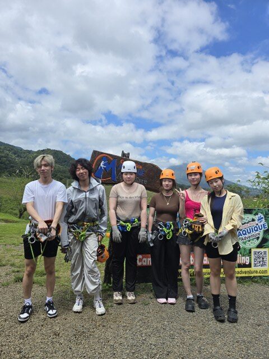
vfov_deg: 73.9
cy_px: 180
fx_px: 238
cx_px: 134
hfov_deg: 58.9
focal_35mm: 23
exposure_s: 1/880
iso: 12
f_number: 1.7
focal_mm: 6.3
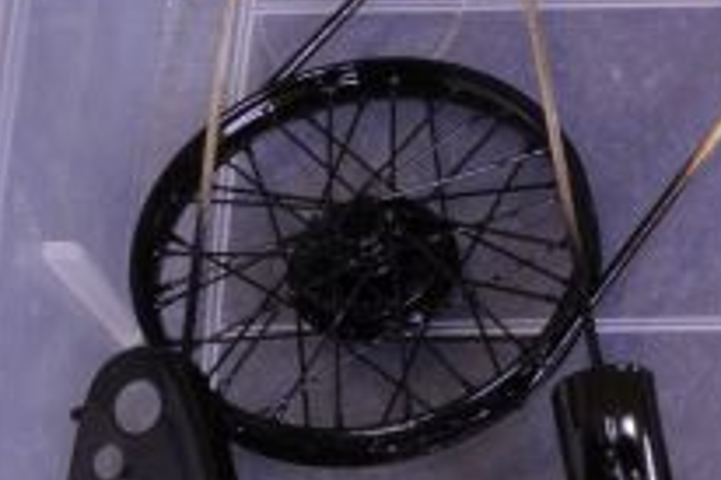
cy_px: 37
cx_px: 1183
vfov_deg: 8.7
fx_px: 3156
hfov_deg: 12.2
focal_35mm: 158
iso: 400
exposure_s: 1.6
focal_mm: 31
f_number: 25
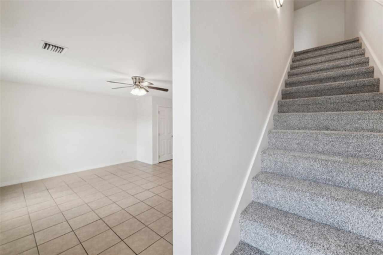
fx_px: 149
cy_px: 128
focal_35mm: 14
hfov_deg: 104.3
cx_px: 192
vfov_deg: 81.1
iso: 400
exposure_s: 1/20
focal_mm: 14
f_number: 8
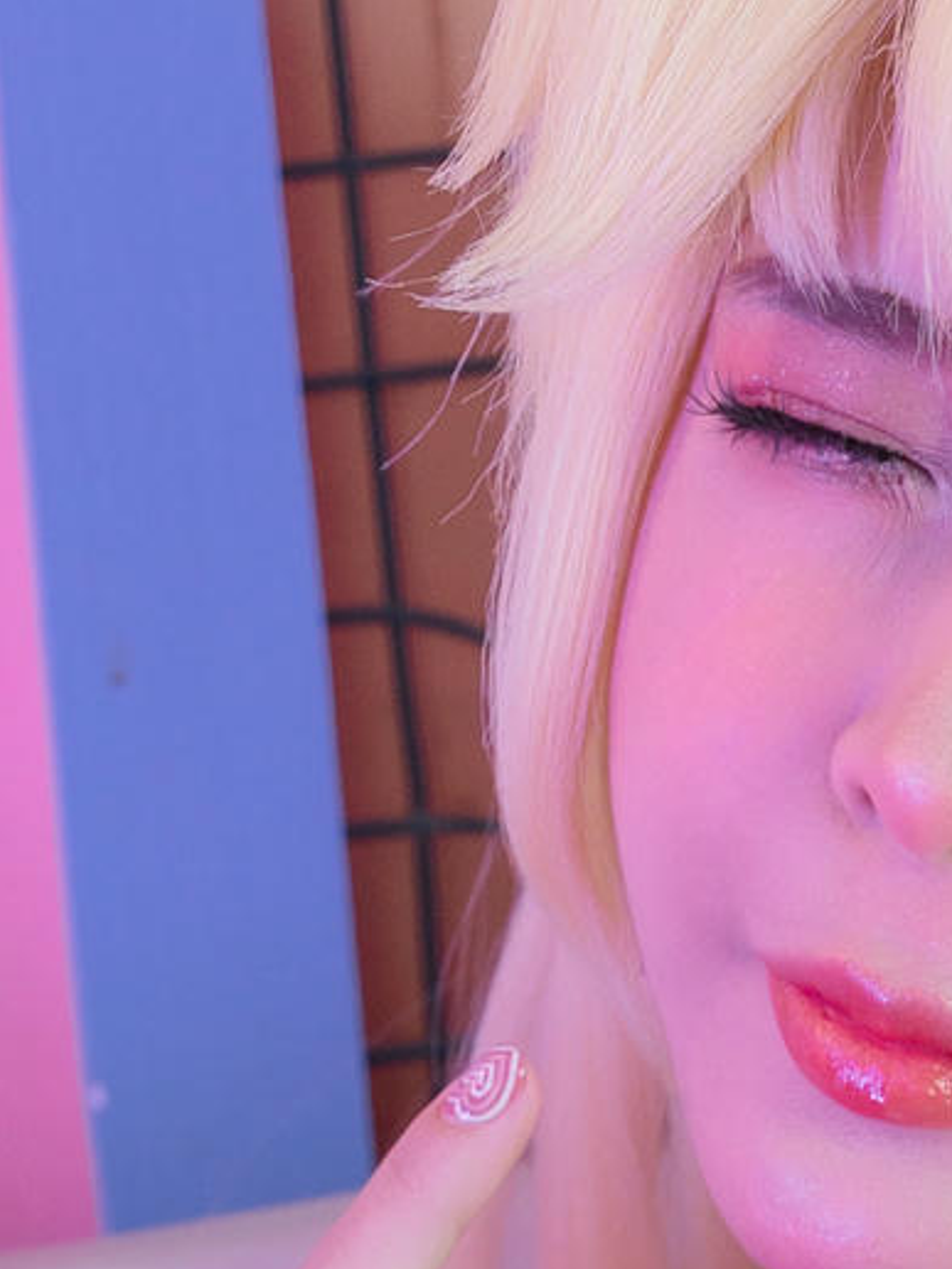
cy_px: 2693
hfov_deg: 4.0
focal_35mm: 375
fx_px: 13761
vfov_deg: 5.2
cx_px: 1080
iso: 800
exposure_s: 1/100
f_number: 3.5
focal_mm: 57.5
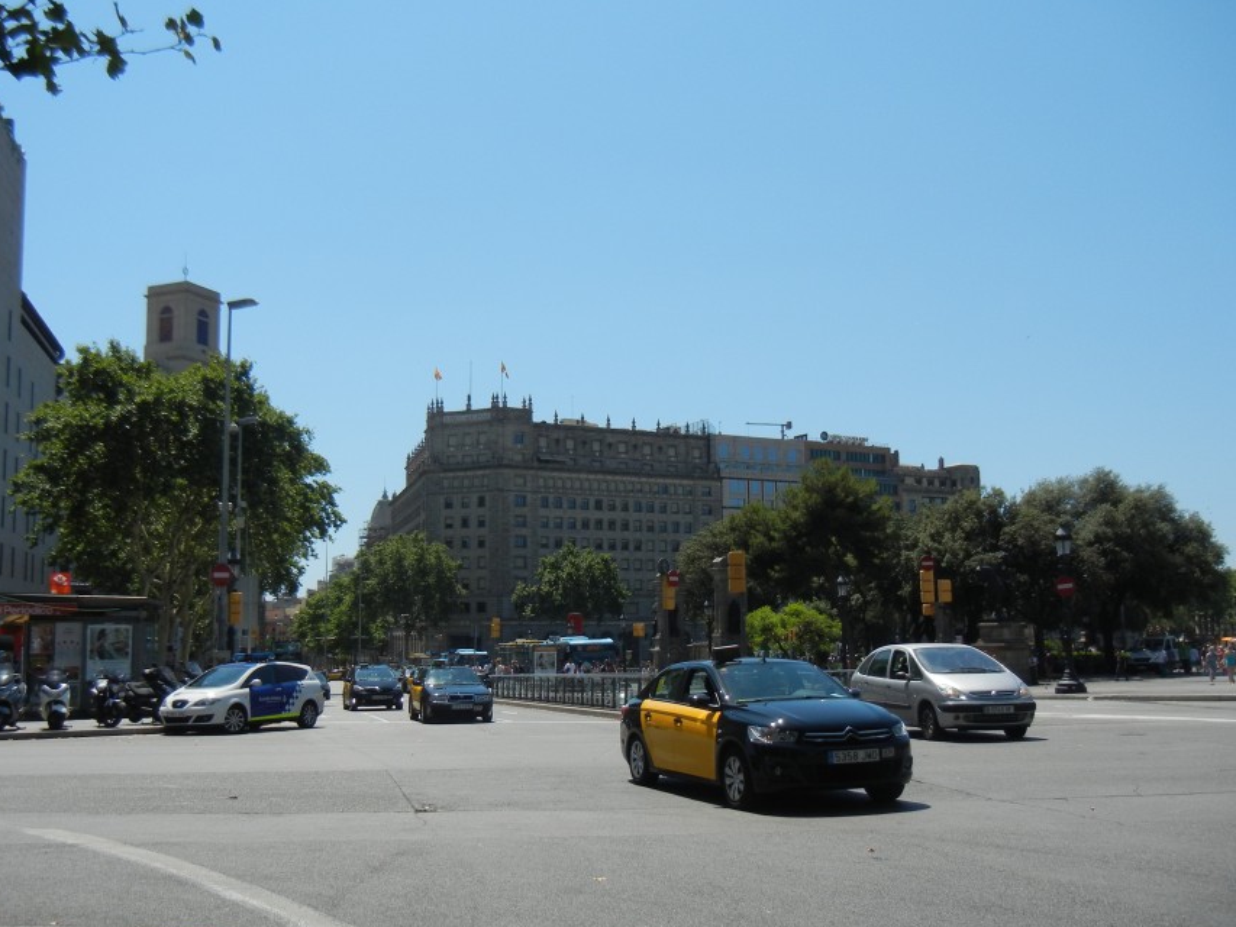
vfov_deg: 39.6
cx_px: 587
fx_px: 1286
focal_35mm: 36
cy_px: 521
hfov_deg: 51.3
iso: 160
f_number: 7
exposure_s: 1/560
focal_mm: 5.4
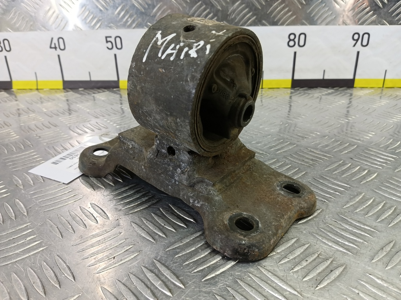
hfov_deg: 73.9
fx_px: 266
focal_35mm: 23
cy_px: 150
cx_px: 200
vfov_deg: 58.9
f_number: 1.6
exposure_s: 1/50
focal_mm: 4.11
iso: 160
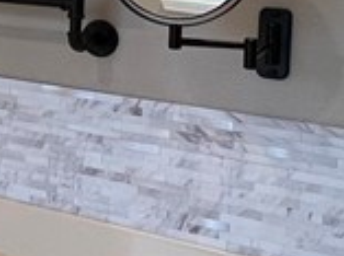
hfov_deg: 19.9
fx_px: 843
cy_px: -59
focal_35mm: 85
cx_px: -173
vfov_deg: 16.5
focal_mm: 1.57
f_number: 1.8
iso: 250
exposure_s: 1/60
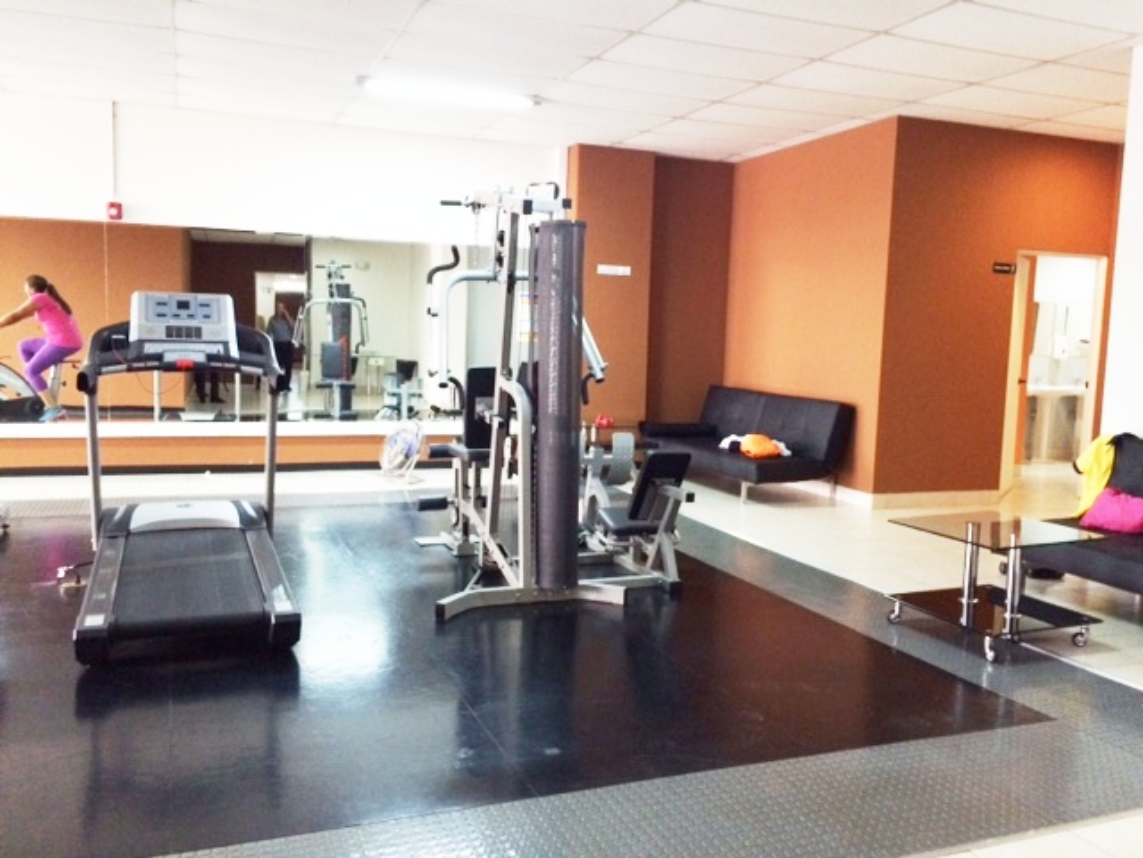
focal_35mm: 29
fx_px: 958
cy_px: 429
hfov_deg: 61.7
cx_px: 572
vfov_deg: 48.2
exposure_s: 1/20
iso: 320
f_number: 2.2
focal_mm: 4.15
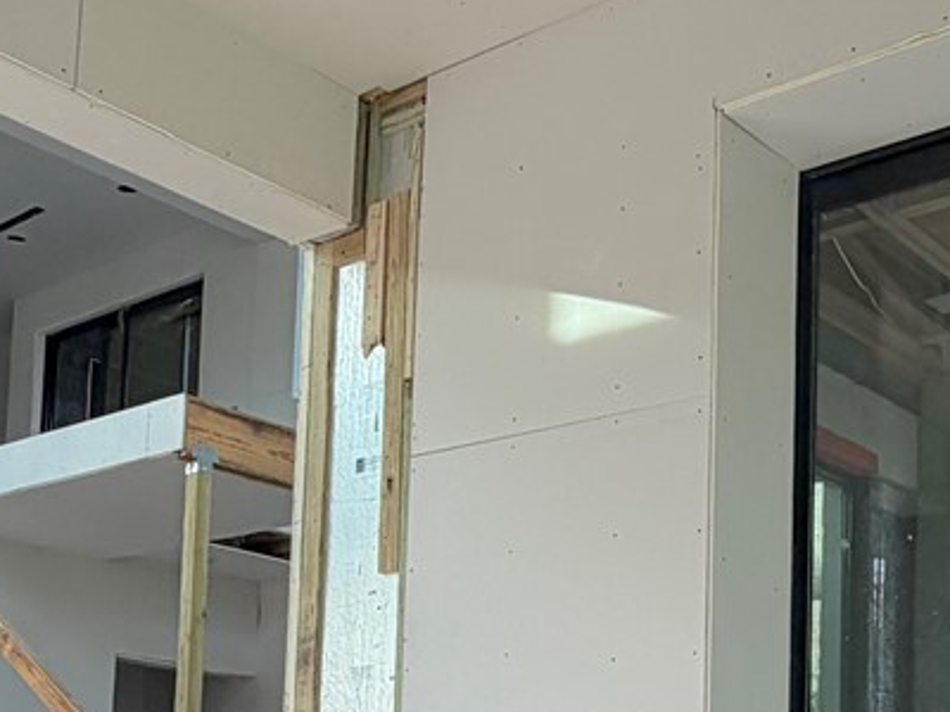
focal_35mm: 56
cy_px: 748
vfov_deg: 24.6
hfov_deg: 34.2
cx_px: 580
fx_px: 1537
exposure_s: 1/125
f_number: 2.2
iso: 40
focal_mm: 2.22
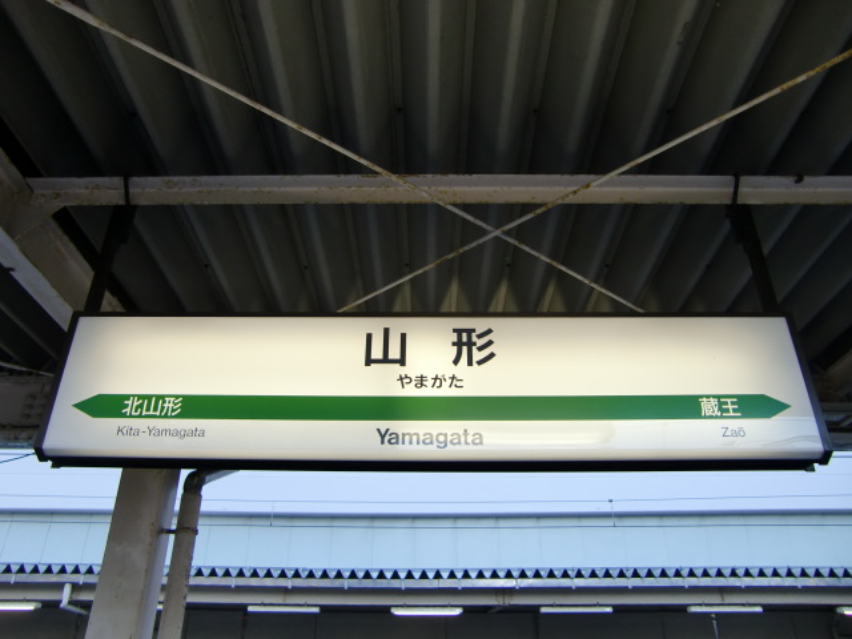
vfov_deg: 49.7
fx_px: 689
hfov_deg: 63.4
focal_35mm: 28
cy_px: 320
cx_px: 426
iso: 80
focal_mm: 4.9
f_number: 2.6
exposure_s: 1/60
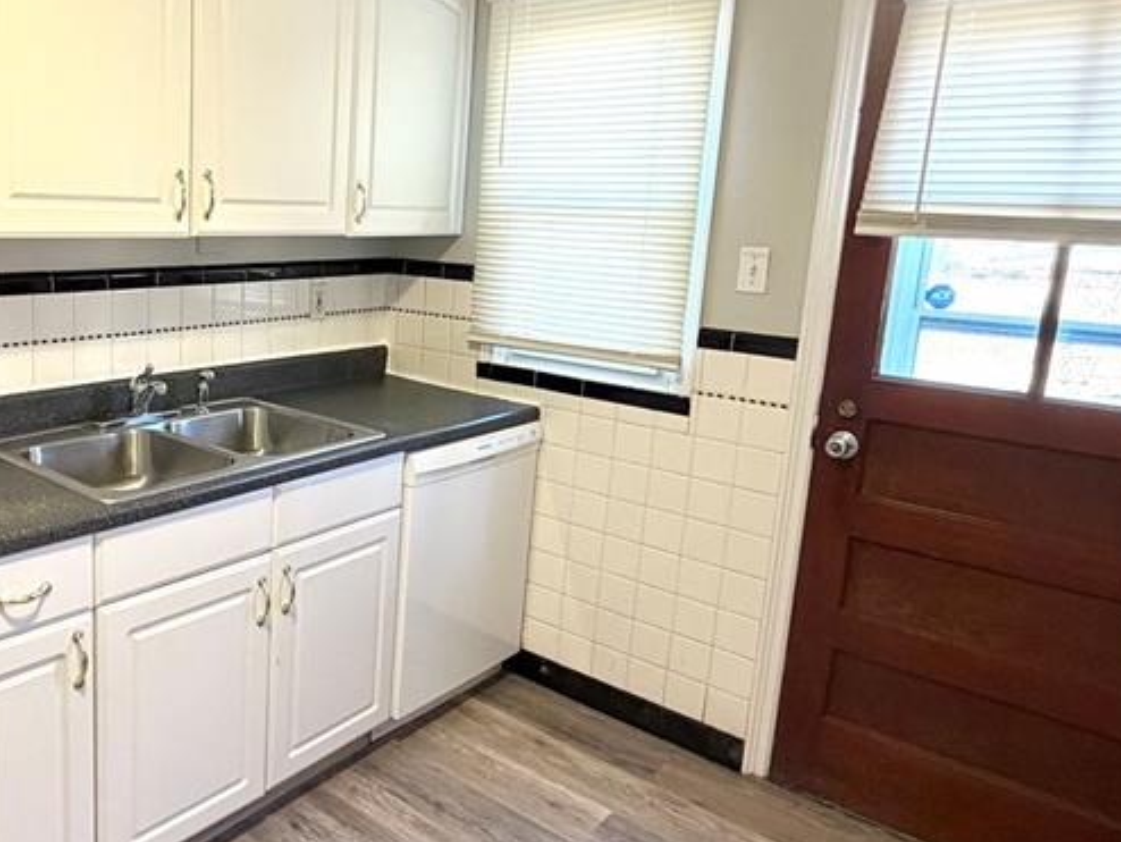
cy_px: 379
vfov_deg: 48.2
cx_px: 318
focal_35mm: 29
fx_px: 940
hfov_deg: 59.2
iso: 250
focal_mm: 2.22
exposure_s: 1/60
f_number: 2.2
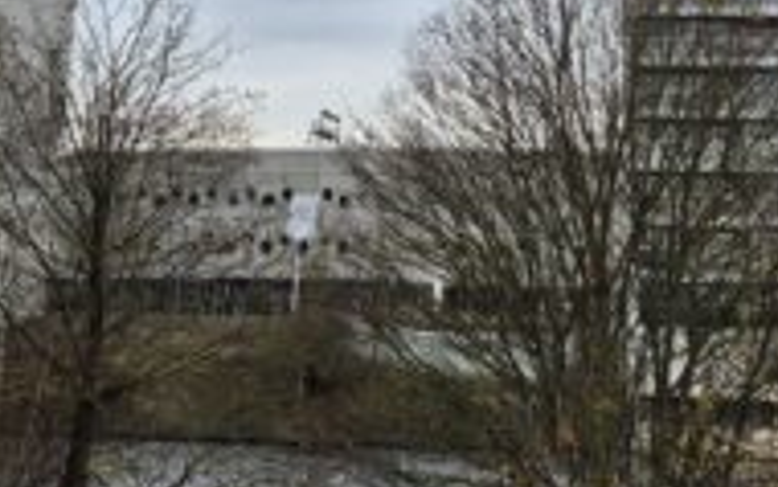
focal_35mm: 77
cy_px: -241
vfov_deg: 15.6
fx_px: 1634
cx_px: 434
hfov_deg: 26.8
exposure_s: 1/180
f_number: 1.8
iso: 64
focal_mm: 5.4
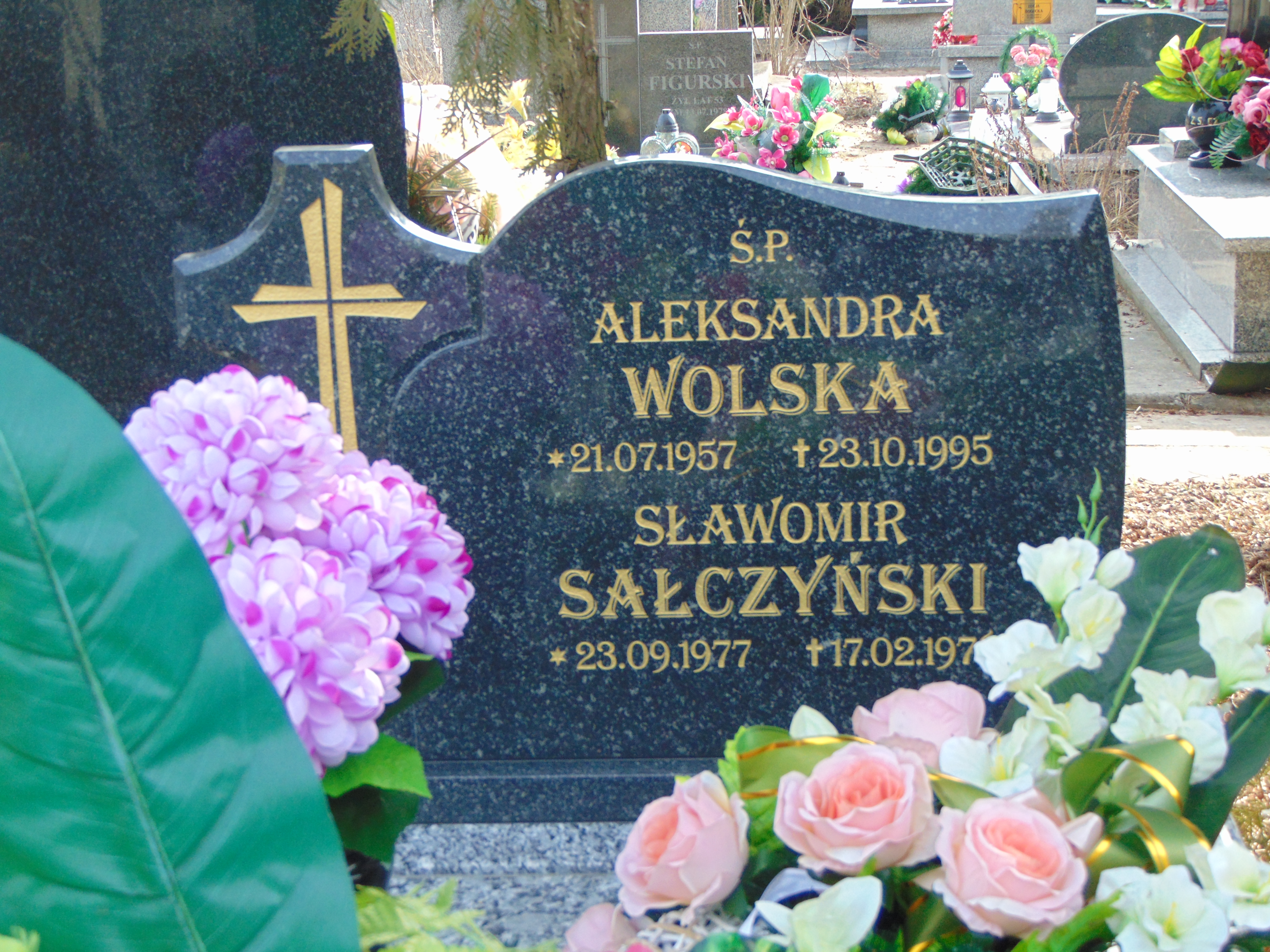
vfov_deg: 20.7
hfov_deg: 27.4
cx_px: 635
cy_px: 476
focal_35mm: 71
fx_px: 2605
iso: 160
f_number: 3.7
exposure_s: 1/200
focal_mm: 12.8
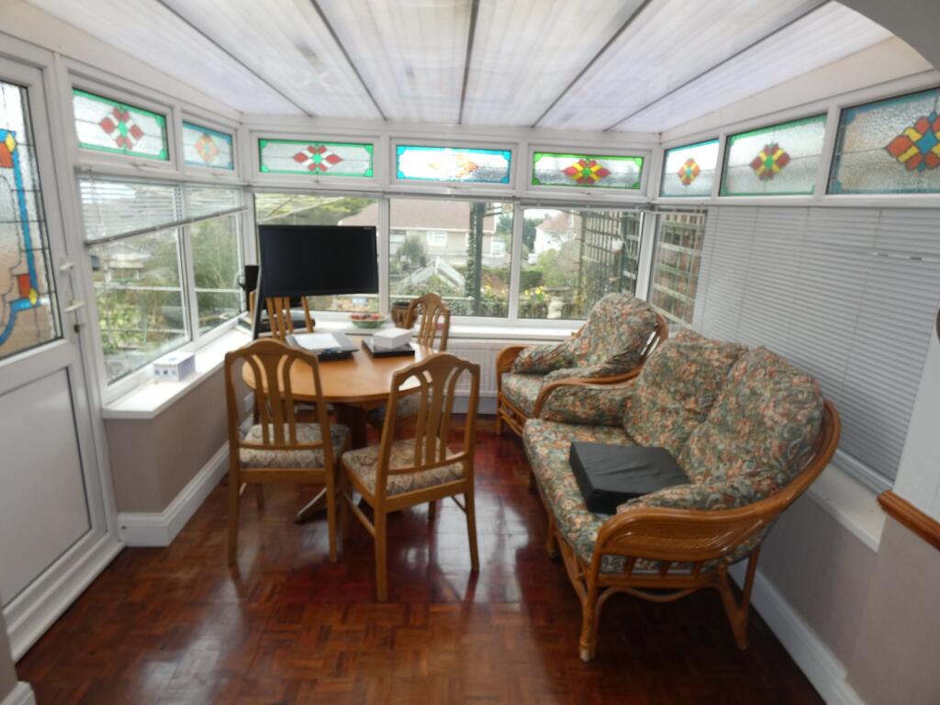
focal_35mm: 20
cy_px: 352
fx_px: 543
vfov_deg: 66.0
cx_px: 470
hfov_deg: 81.7
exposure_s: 1/100
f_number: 2.8
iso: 80
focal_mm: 3.6
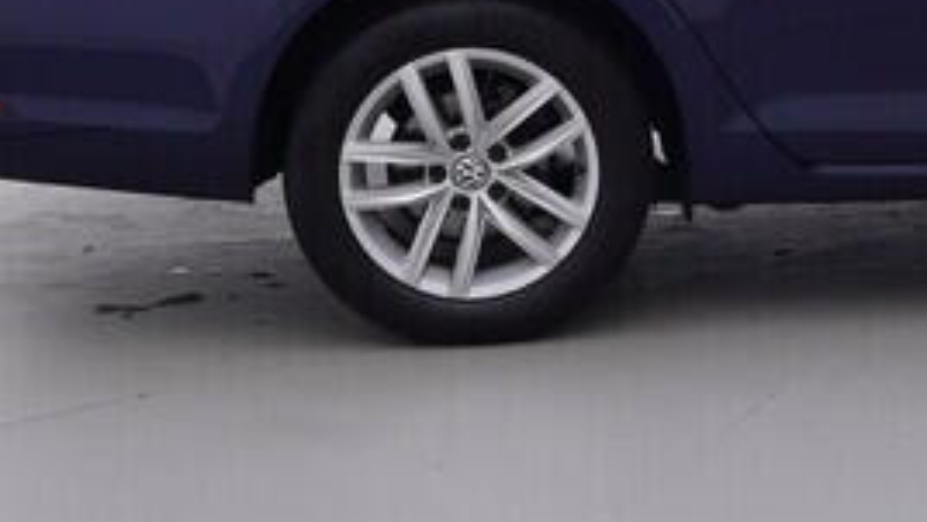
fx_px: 2213
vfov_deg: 13.3
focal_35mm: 90
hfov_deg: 22.7
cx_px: 941
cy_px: 0
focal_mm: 15
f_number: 5
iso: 200
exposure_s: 1/80
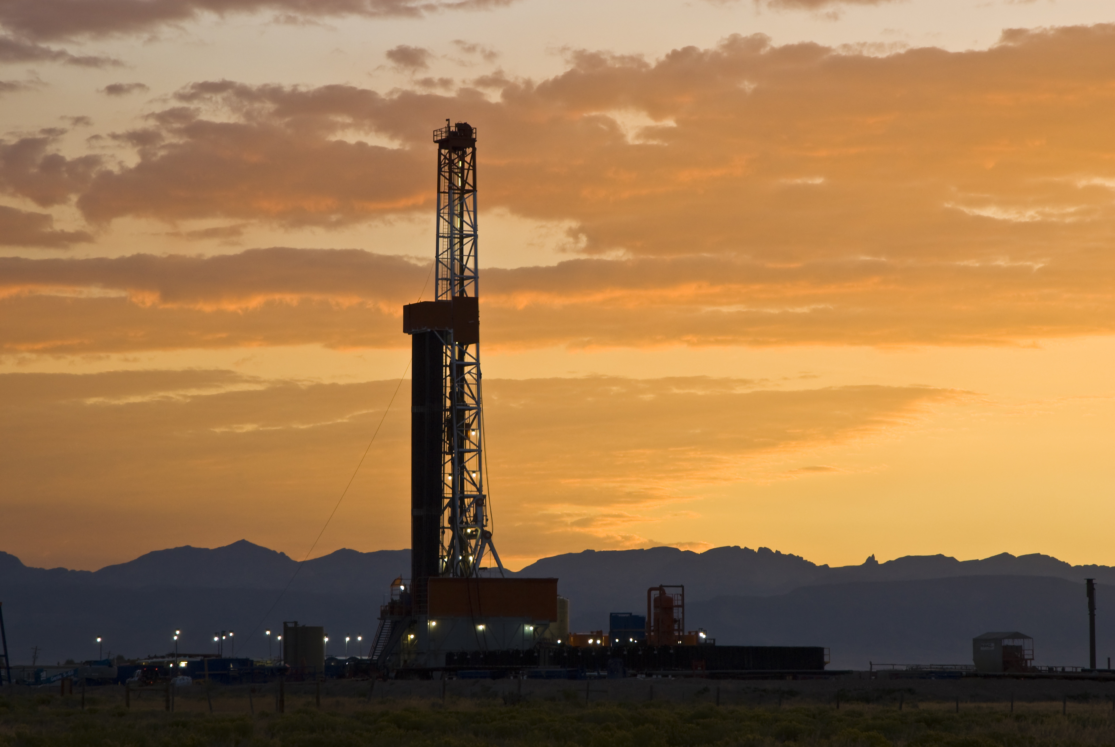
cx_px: 558
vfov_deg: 9.7
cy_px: 374
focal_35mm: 142
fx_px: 4419
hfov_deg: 14.4
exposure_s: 1/13
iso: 200
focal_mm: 95
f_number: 11
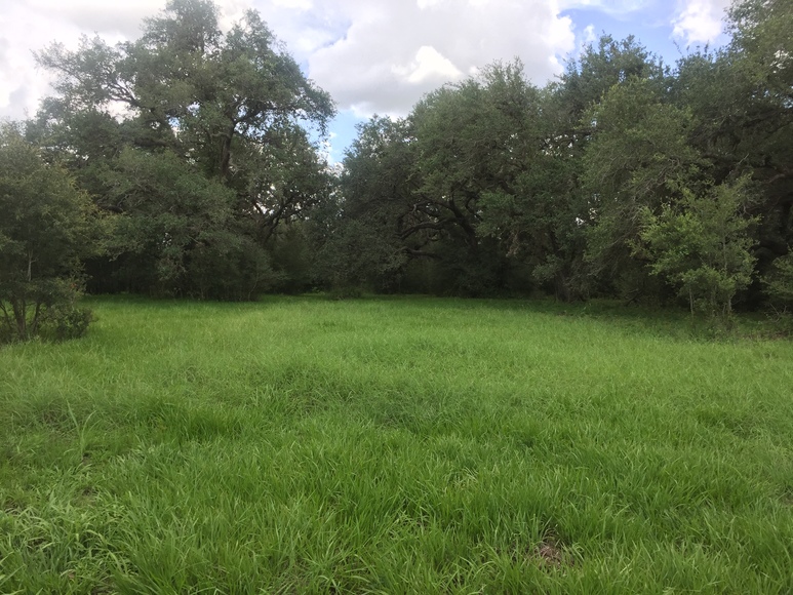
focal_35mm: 29
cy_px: 298
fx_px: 664
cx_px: 396
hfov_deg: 61.7
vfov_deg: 48.2
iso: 32
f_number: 2.2
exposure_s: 1/706
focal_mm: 4.15
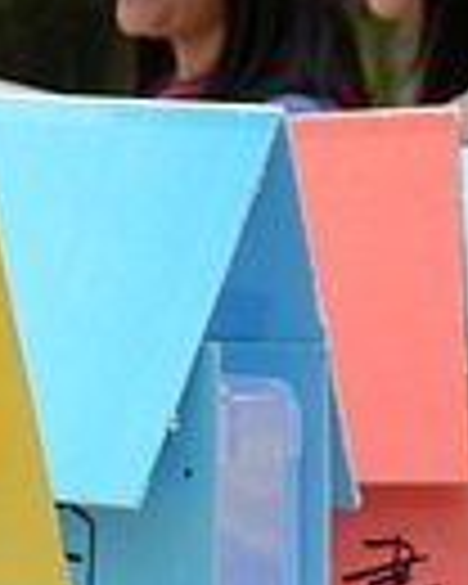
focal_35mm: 312
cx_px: -180
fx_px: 5402
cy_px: 295
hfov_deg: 4.9
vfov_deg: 6.2
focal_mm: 48
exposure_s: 1/160
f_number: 5.6
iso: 125
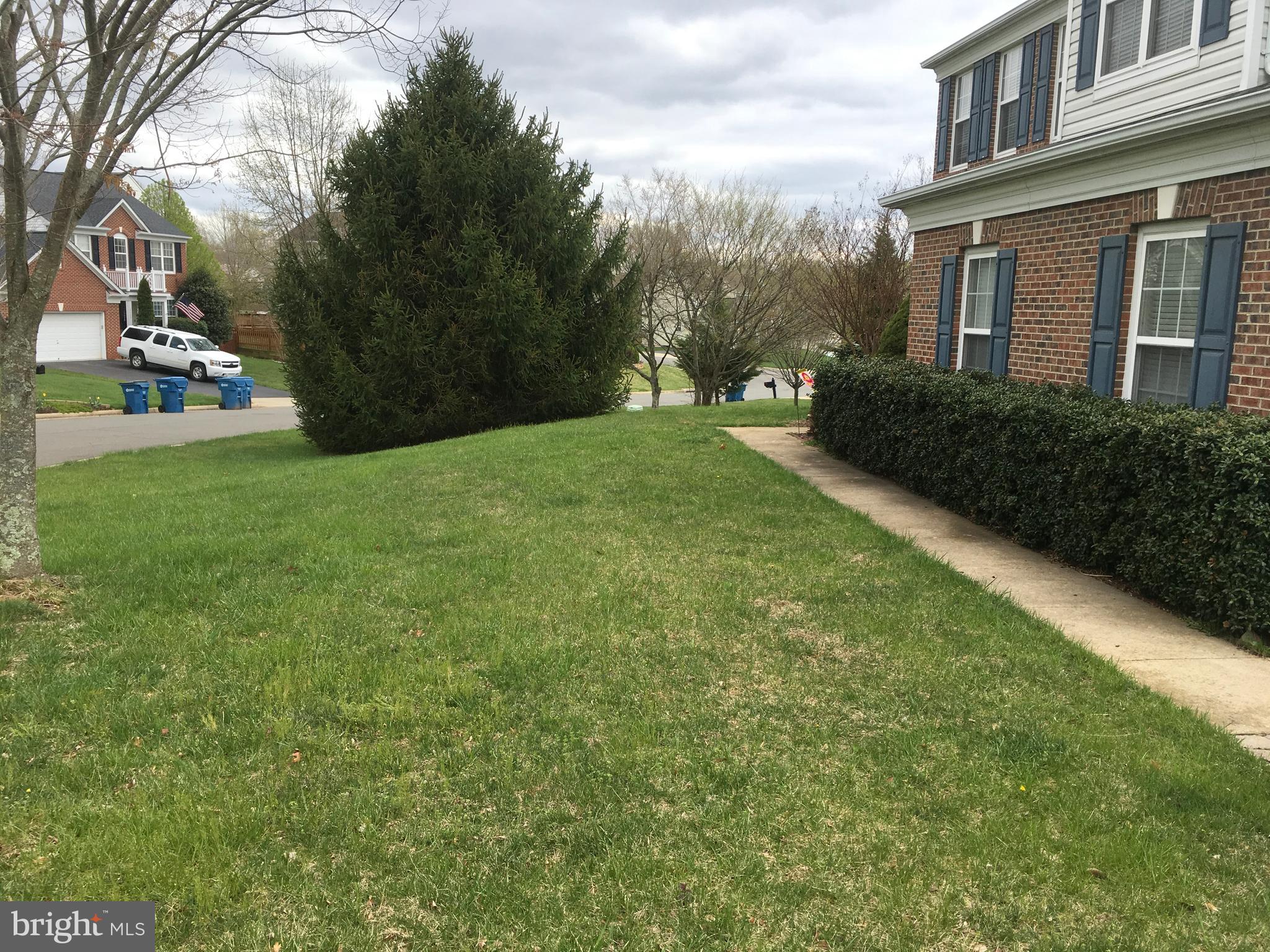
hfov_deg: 61.7
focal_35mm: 29
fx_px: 1064
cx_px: 635
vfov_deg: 48.2
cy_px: 476
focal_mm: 4.15
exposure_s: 1/836
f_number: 2.2
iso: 25
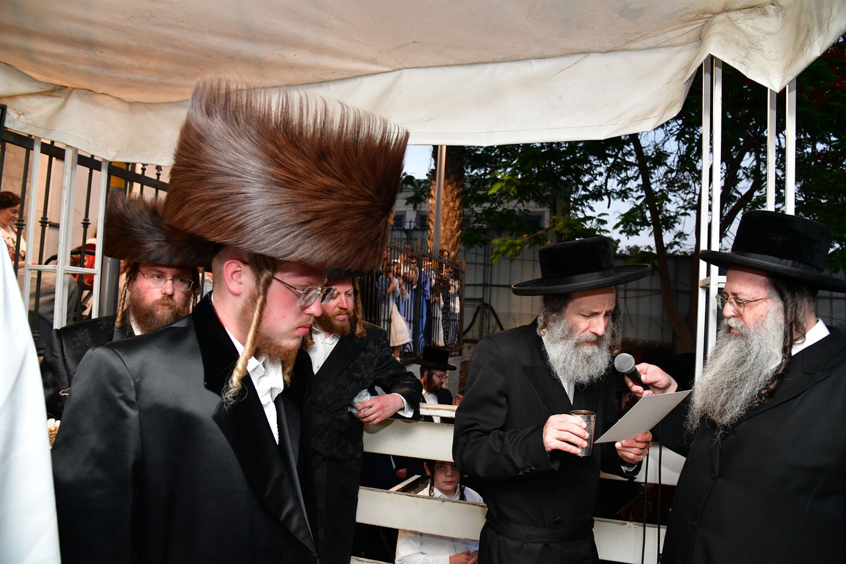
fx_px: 564
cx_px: 423
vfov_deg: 53.1
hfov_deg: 73.8
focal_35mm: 24
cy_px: 282
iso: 2500
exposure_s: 1/100
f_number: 5.6
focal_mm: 24
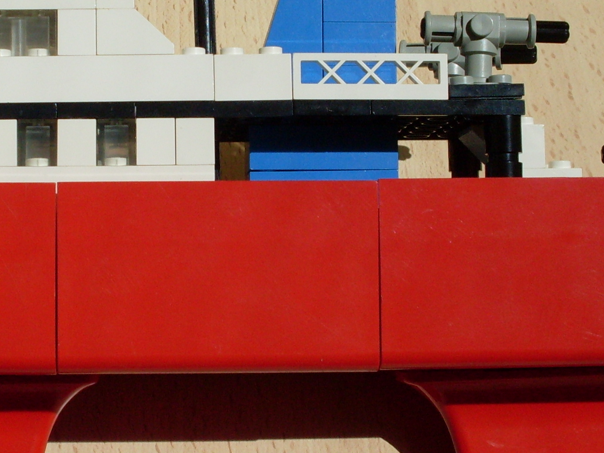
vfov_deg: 16.4
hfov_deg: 21.6
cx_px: 178
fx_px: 1571
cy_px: 216
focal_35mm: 90
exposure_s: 1/350
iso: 80
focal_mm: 6.3
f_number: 8.4
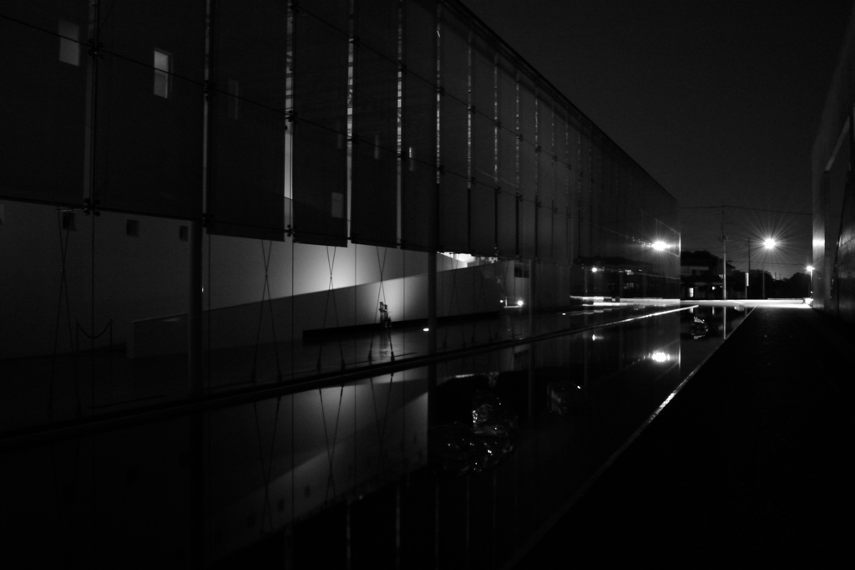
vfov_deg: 47.9
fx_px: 641
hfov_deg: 67.4
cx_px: 428
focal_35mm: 27
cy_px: 285
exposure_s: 10
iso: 1600
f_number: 10
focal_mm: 18
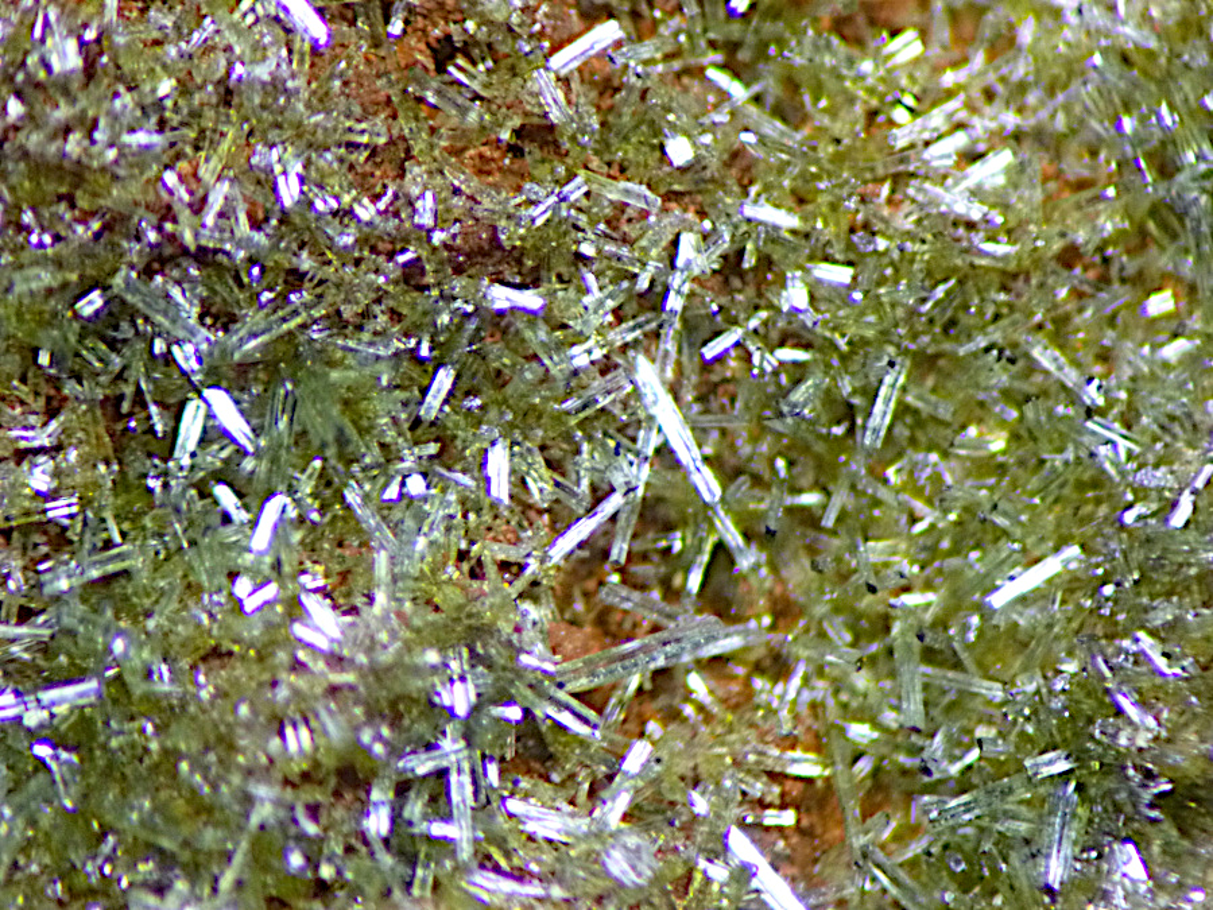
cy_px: 455
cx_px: 606
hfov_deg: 19.6
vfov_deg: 14.8
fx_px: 3504
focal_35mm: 100
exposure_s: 1/50
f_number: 5.7
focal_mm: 18
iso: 400
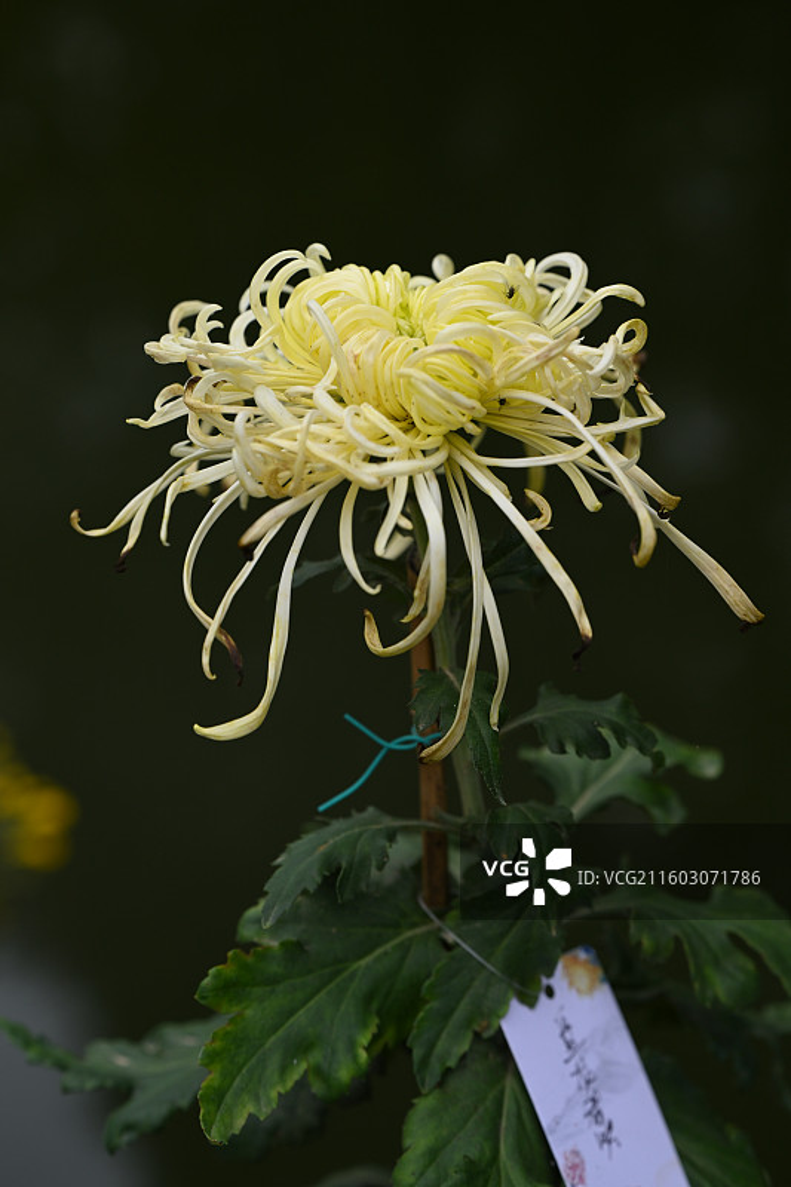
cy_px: 594
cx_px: 396
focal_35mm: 84
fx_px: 2769
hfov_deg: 16.3
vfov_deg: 24.2
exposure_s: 1/400
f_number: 5.6
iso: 200
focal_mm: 84
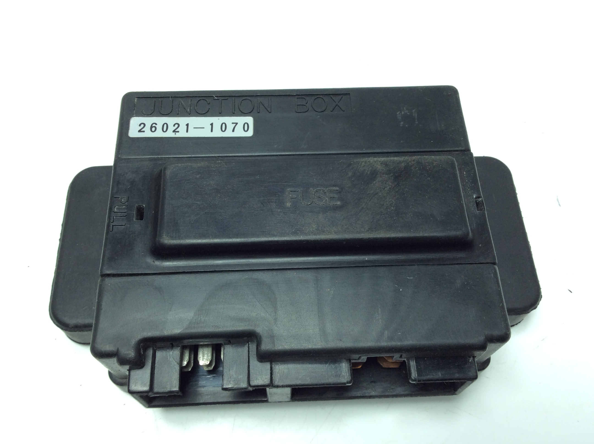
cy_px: 222
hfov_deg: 56.9
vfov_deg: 44.1
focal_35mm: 32
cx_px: 297
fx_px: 548
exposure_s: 1/180
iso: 32
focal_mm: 3.3
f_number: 2.4
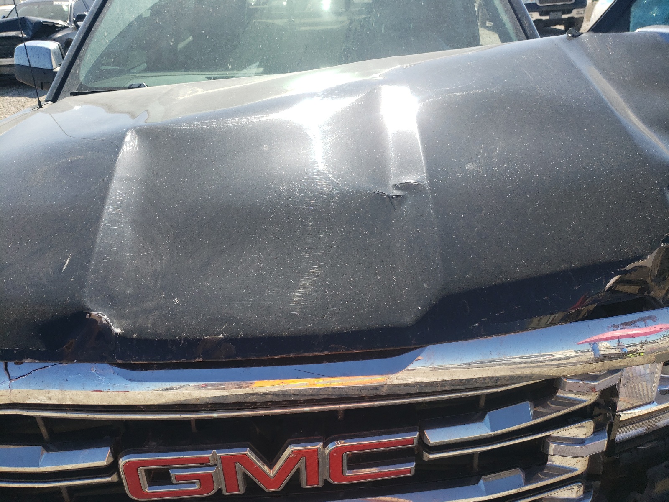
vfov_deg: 53.1
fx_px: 502
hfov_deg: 67.3
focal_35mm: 26
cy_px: 251
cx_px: 334
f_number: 1.5
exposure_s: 1/1667
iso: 50
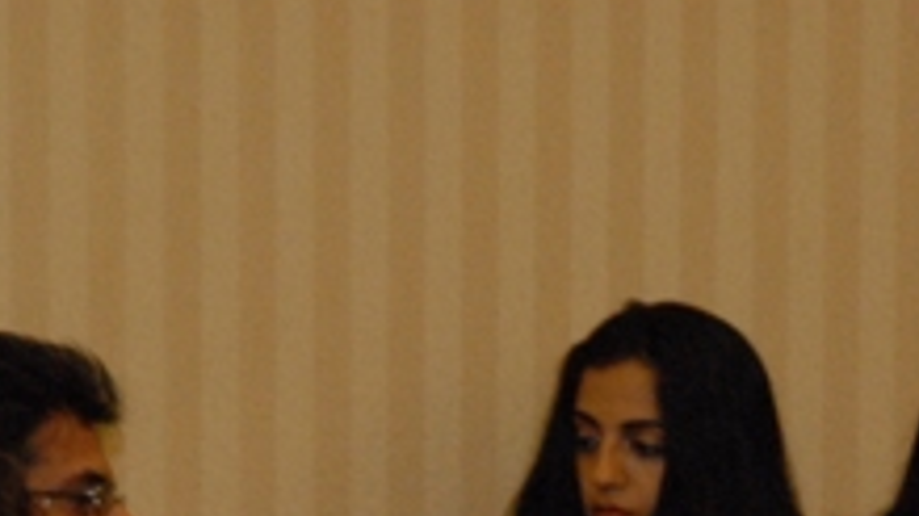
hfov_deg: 4.2
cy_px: 839
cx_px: 810
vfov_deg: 2.3
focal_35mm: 520
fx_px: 12667
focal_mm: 120
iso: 1250
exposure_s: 1/60
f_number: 8
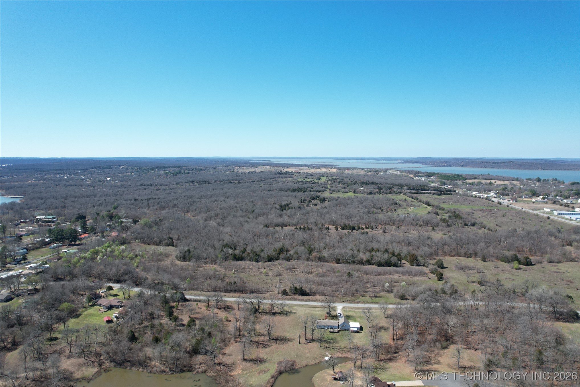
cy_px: 194
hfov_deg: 78.6
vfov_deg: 57.2
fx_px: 354
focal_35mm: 22
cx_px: 290
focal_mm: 8.38
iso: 200
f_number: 2.8
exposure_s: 1/2500
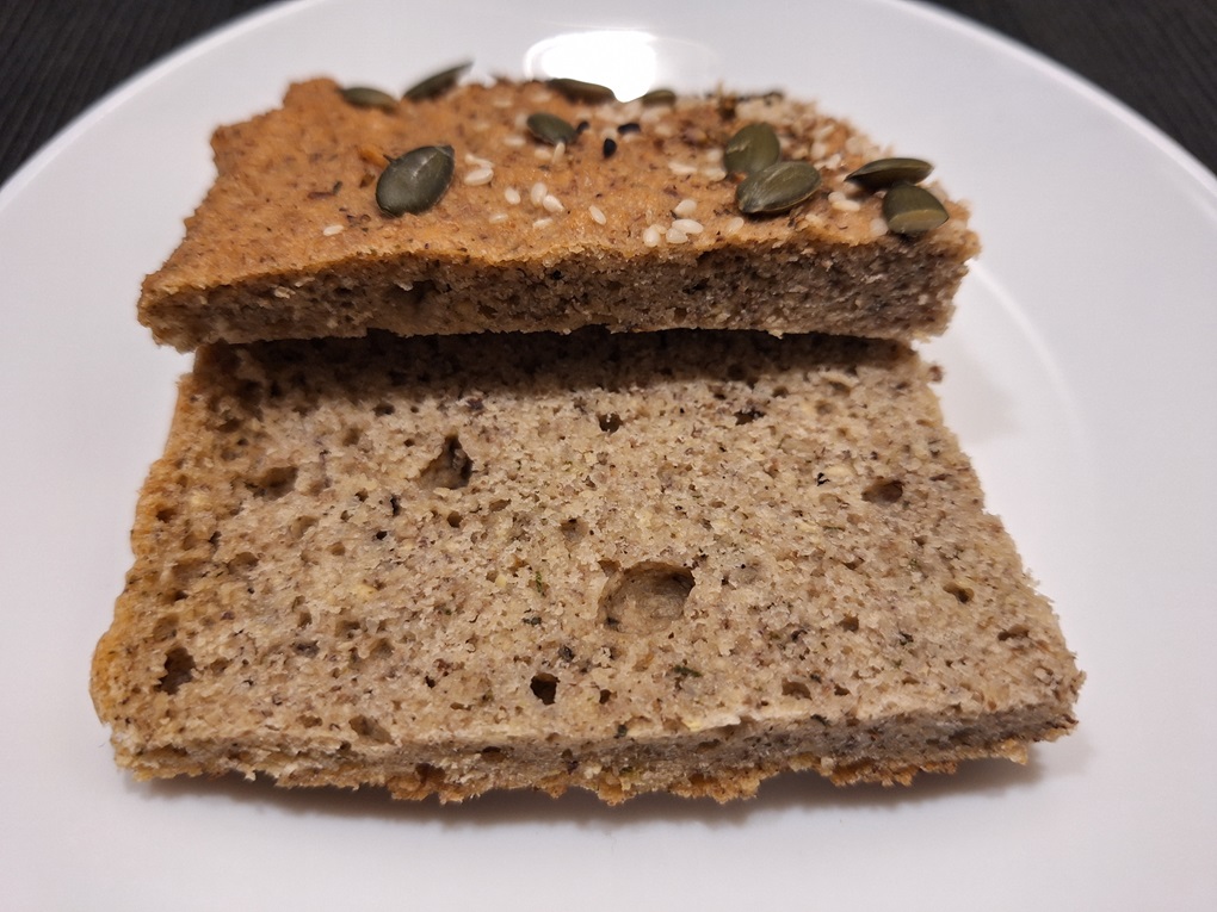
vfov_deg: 58.9
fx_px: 809
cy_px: 456
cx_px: 608
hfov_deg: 73.9
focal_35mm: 23
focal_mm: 5.54
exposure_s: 1/50
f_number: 1.8
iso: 200
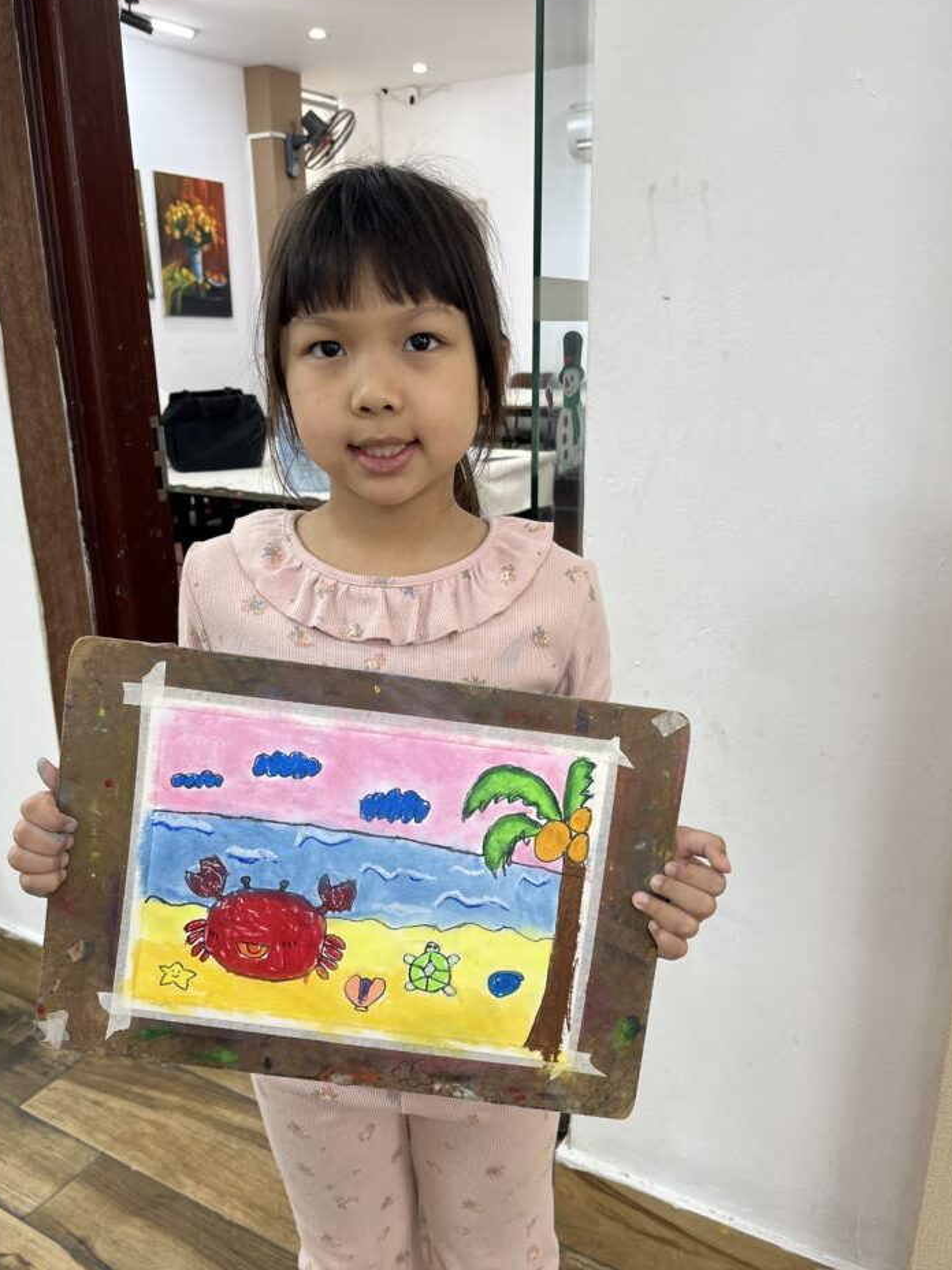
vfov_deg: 63.4
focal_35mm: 28
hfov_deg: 49.7
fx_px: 1027
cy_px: 663
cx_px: 455
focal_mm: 5.1
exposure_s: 1/100
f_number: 1.6
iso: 80
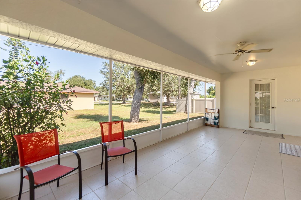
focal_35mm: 15
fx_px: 125
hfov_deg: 100.4
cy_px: 100
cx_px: 150
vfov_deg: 77.3
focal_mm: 10
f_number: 4
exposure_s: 1/160
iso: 100
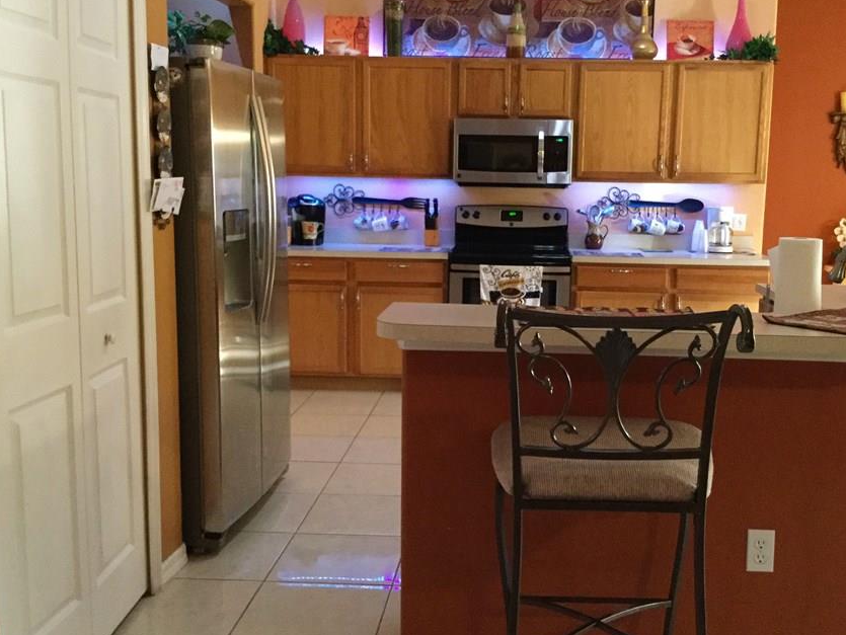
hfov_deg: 48.8
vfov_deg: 37.7
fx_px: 929
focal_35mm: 38
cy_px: 301
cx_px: 482
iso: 320
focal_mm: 3.3
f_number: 2.4
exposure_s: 1/15
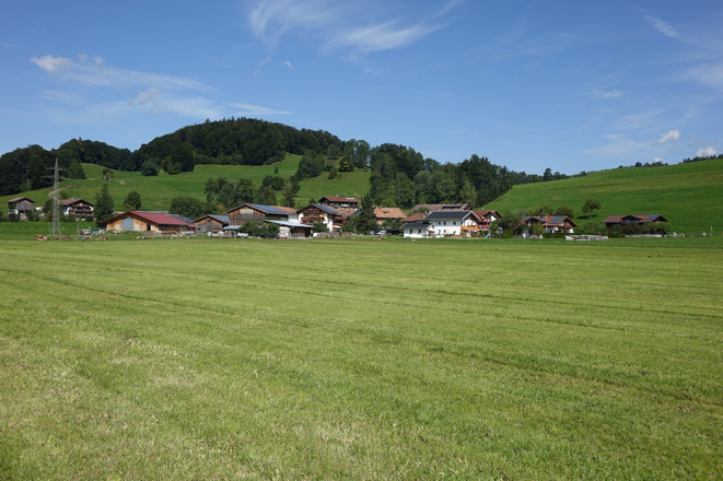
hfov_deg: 55.8
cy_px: 240
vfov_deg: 38.8
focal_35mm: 34
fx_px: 682
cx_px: 362
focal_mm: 12.56
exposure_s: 1/800
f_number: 5
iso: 125
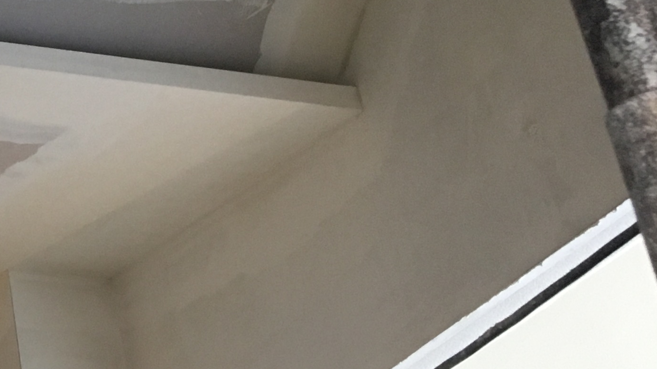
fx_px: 1603
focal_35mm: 92
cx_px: -233
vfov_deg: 12.9
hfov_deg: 20.8
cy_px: -23
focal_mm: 4.15
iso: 200
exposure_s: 1/33
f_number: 2.2
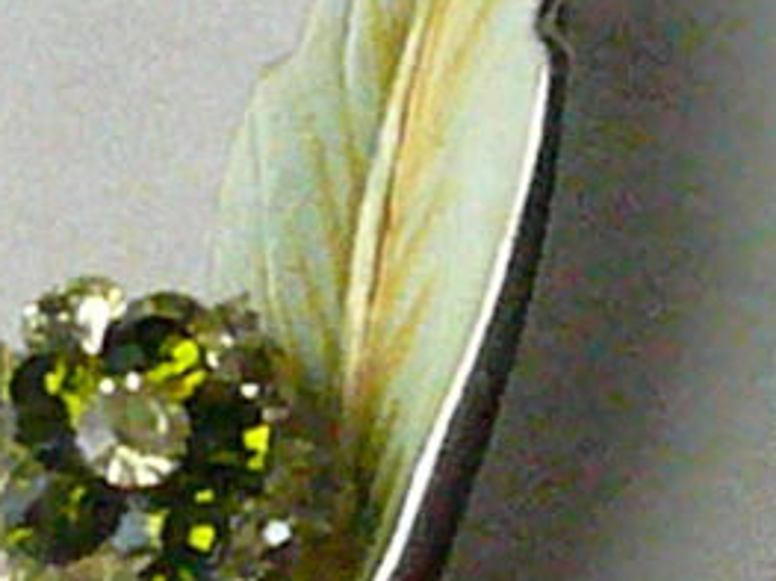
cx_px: 257
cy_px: 487
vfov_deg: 9.2
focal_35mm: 160
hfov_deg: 12.3
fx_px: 3585
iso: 3200
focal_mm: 6.9
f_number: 10
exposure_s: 1/200
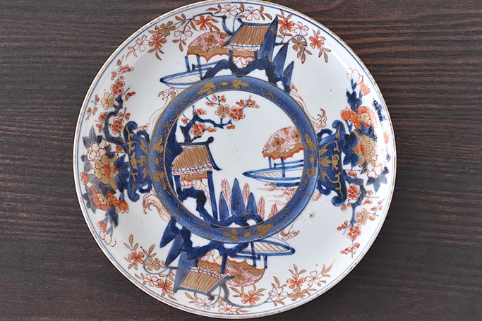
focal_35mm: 97
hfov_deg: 21.1
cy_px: 165
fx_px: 1293
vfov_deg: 14.2
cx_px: 229
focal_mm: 55
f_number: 5.6
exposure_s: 1/10
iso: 800
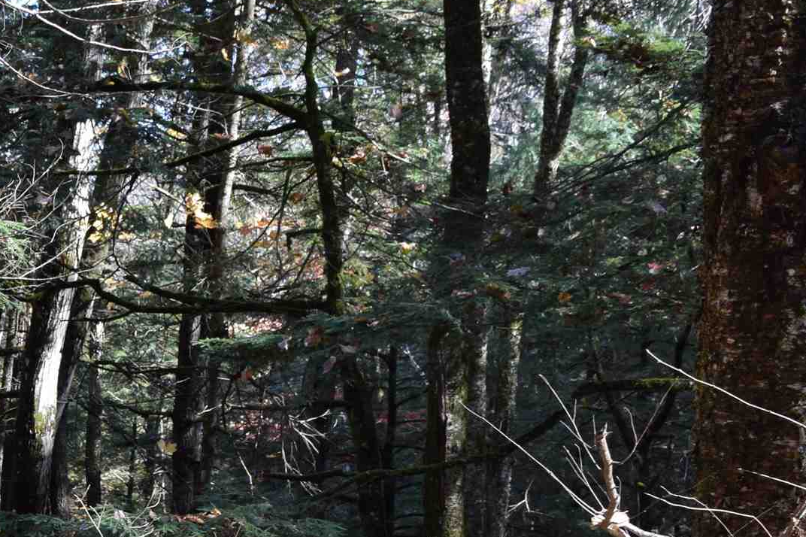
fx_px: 1925
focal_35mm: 86
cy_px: 614
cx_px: -271
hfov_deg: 21.2
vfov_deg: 15.4
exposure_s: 1/125
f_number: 5.6
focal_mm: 20
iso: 400
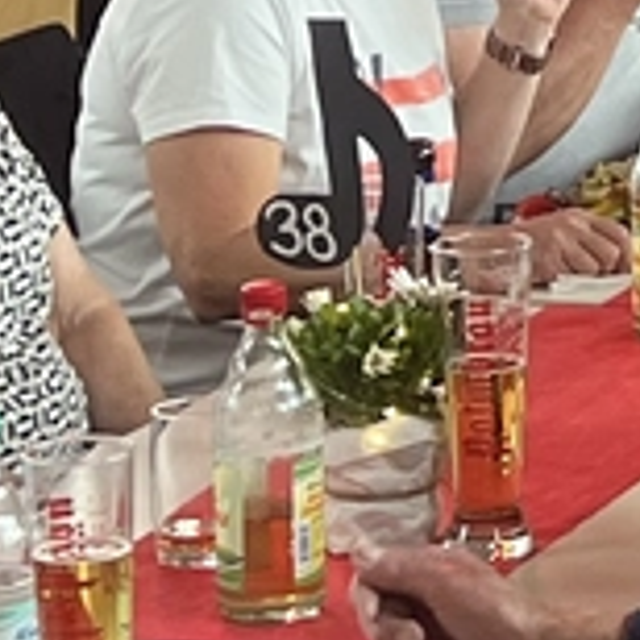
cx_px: 1434
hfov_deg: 7.4
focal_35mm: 224
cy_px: -110
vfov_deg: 7.7
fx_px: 4686
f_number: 1.5
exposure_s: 1/100
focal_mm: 5.7
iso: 125
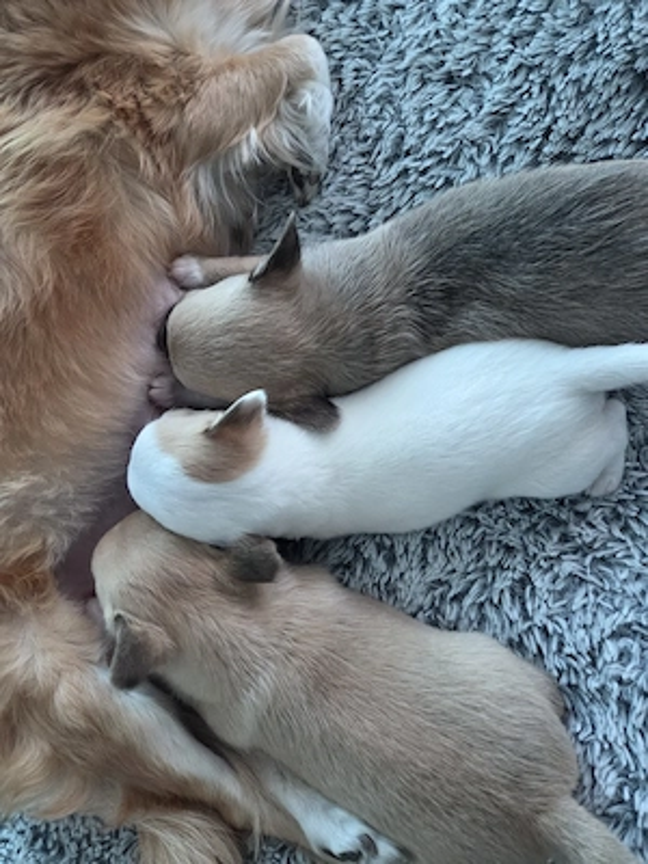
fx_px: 574
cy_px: 432
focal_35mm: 23
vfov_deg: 73.9
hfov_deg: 58.9
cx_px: 324
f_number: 1.8
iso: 1000
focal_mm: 5.4
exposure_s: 1/101
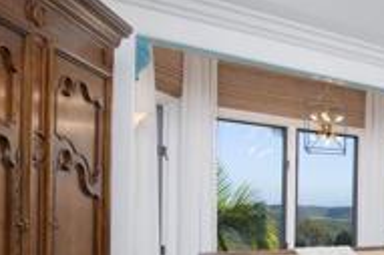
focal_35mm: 47
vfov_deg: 27.7
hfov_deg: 31.5
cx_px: 509
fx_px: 501
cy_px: 220
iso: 320
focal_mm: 14
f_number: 7.1
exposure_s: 1/125
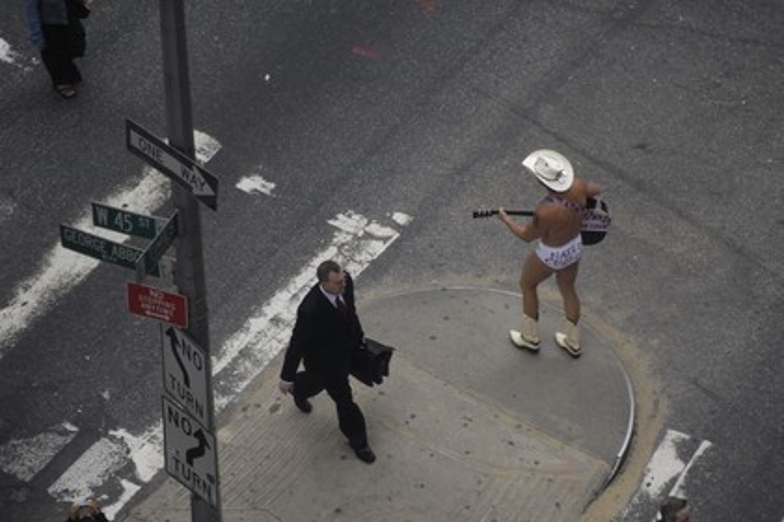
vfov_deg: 4.6
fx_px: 6528
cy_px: 261
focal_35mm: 300
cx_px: 392
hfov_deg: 6.9
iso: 200
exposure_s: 1/250
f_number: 3.3
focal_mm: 200
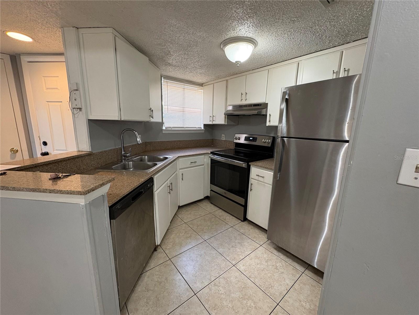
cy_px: 158
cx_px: 210
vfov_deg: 85.7
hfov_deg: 102.1
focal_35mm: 14
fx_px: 169
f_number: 2.2
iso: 320
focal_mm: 2.22
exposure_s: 1/60
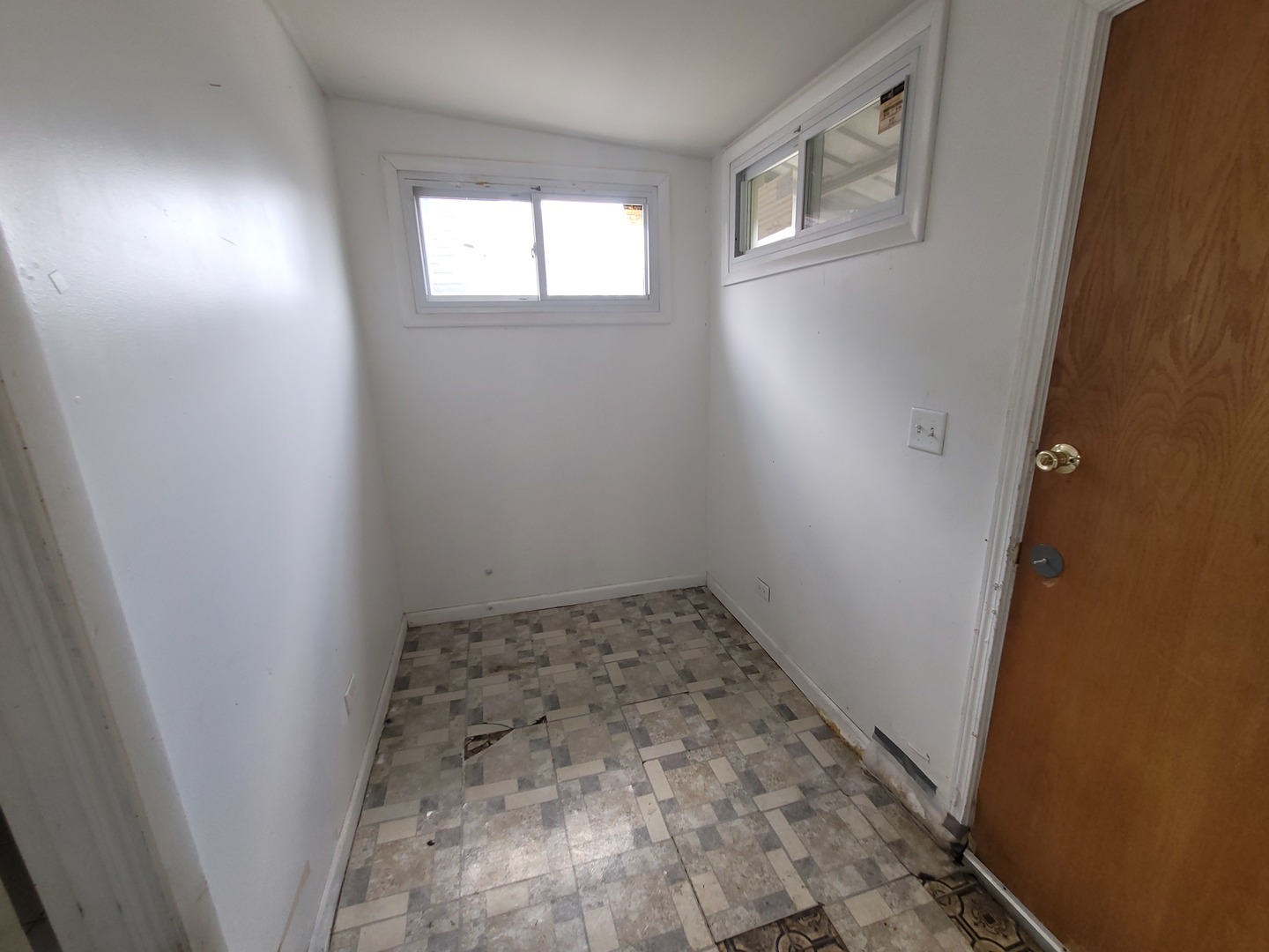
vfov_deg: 89.9
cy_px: 476
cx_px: 634
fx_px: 477
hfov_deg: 106.2
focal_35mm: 13
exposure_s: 1/60
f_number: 2.2
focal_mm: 2.2
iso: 64
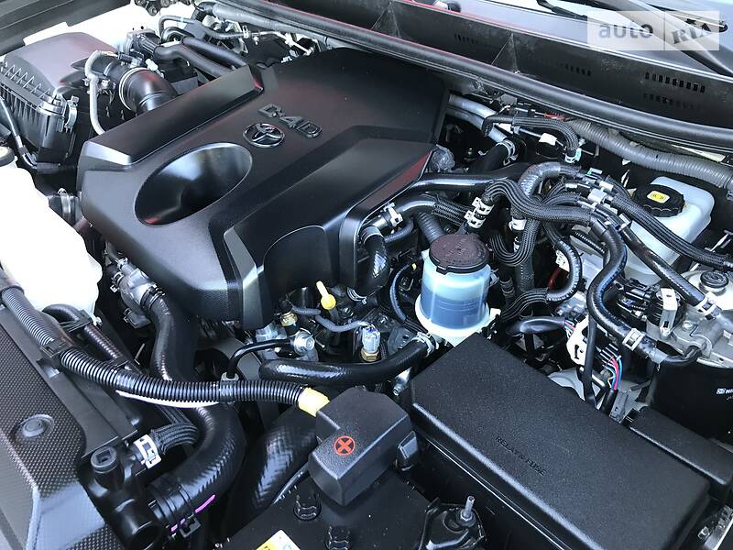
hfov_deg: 63.4
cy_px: 275
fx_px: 593
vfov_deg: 49.7
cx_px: 366
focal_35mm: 28
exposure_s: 1/25
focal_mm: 4
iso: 40
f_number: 1.8
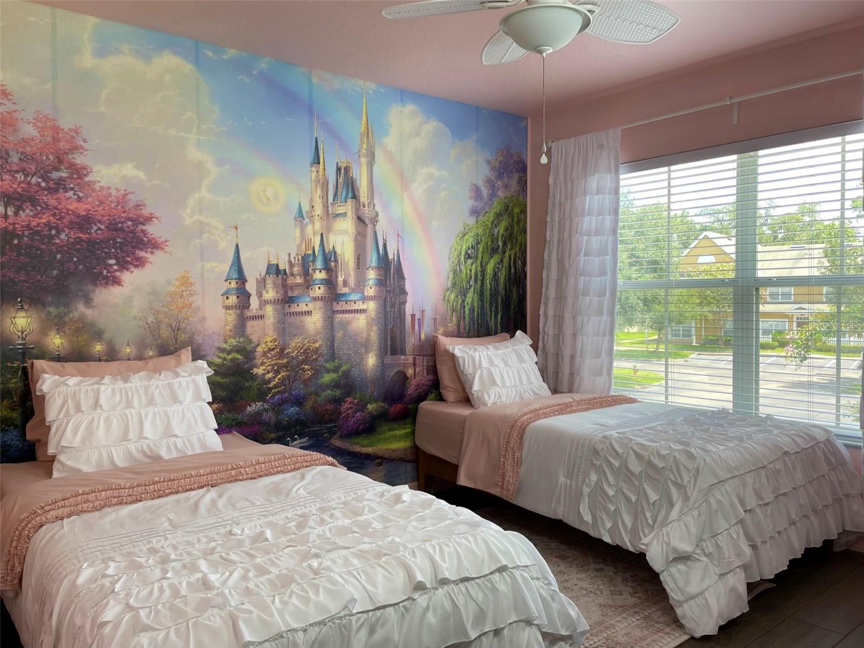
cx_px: 432
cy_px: 324
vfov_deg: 53.0
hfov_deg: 67.3
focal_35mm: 26
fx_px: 649
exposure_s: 1/135
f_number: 1.6
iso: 32
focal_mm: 4.2
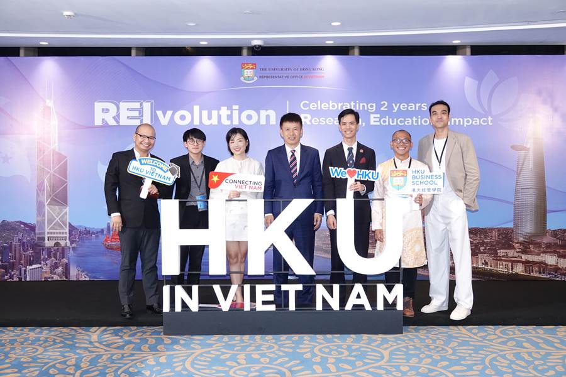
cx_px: 283
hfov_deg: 47.4
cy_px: 188
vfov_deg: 32.6
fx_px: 645
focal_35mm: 41
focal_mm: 15.17
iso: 1250
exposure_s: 1/125
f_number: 3.2
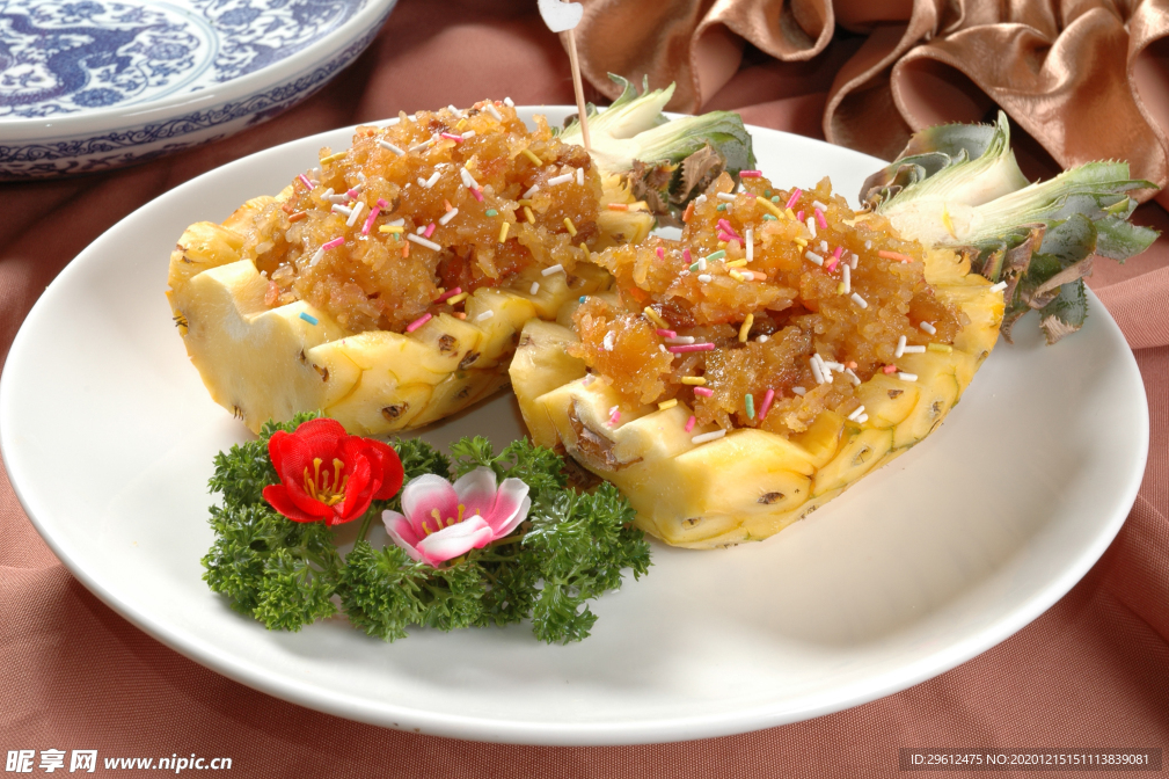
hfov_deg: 28.9
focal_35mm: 70
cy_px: 388
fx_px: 2272
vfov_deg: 19.4
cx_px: 580
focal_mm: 46
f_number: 16
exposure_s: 1/125
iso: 200
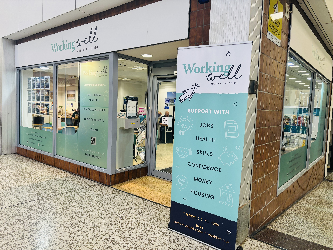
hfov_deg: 67.3
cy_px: 125
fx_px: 250
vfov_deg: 53.1
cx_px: 166
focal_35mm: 26
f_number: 1.6
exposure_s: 1/100
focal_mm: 5.96
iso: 80
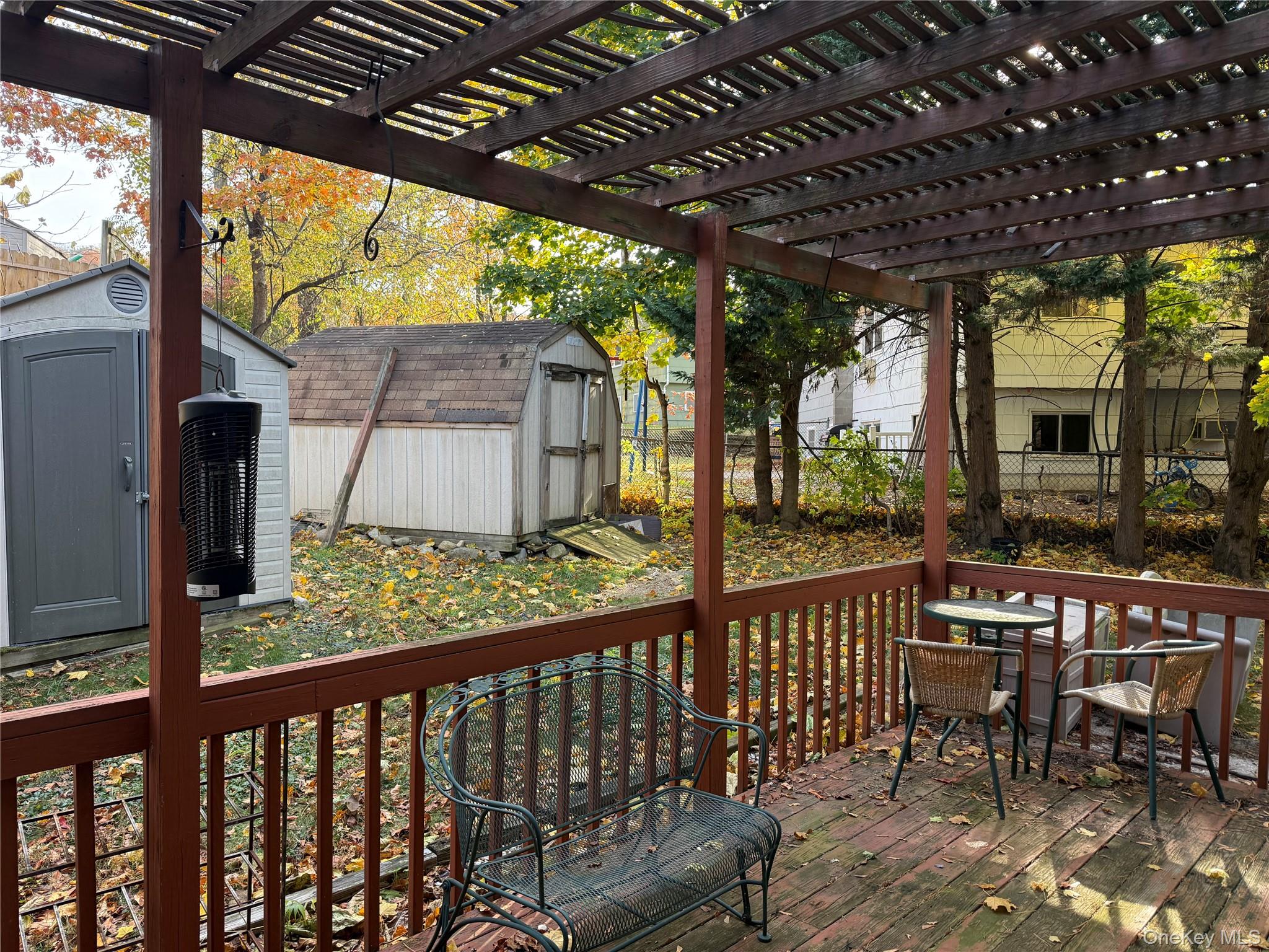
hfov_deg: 71.6
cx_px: 634
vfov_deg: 56.8
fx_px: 880
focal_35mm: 24
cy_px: 476
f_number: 1.78
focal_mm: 6.76
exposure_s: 1/232
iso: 125
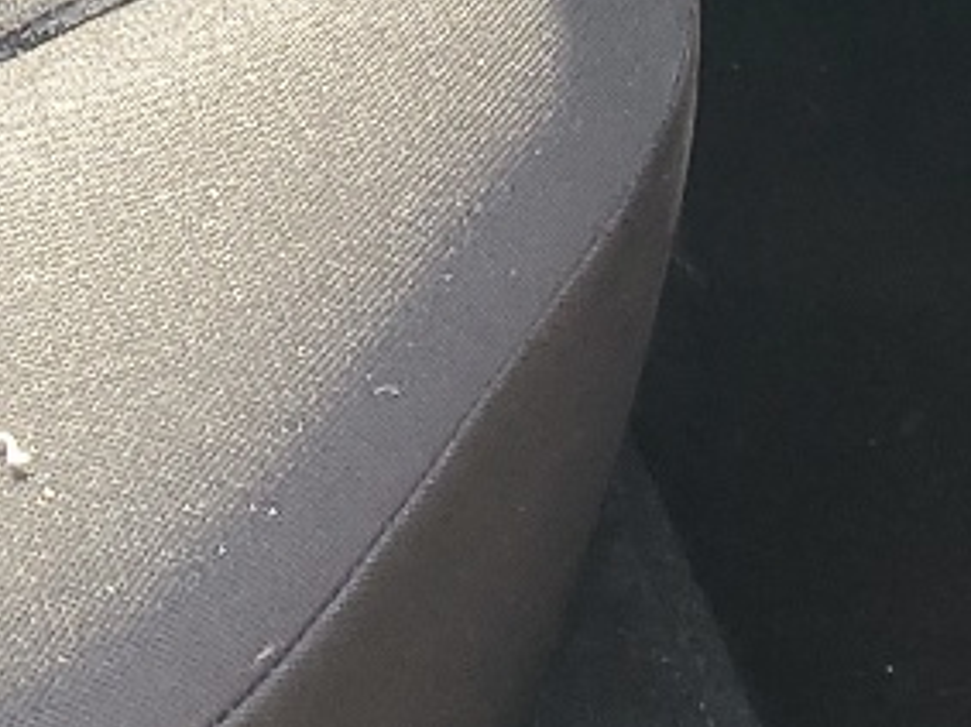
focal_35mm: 147
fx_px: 4122
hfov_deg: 13.0
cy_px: -1224
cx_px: -261
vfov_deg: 8.8
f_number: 1.5
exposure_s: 1/60.2
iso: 56
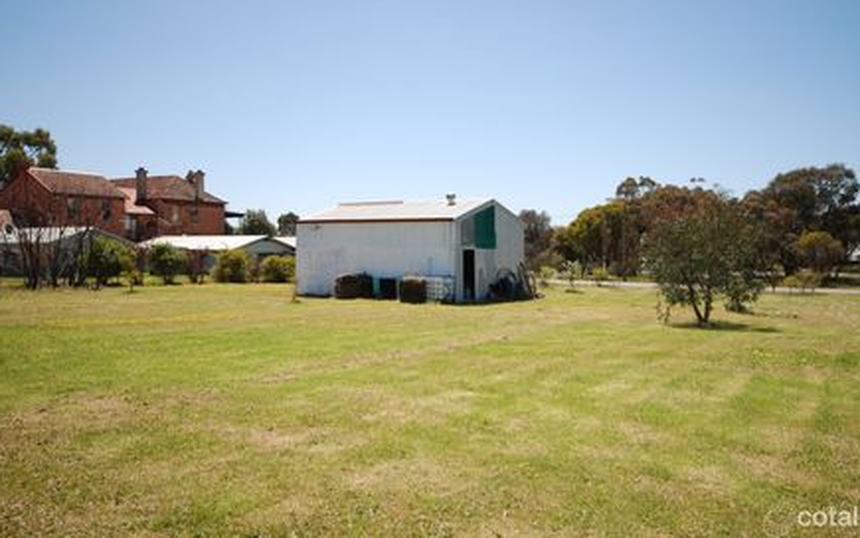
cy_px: 248
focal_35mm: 33
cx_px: 457
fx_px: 774
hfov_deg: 58.1
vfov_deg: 38.3
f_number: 7.1
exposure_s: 1/200
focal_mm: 20
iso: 100
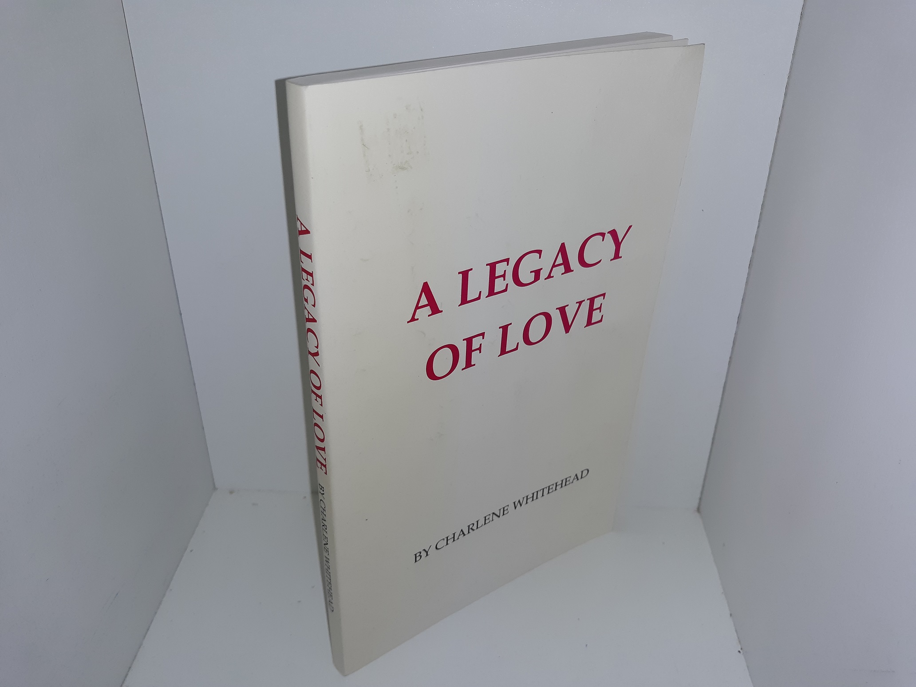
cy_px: 344
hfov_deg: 63.4
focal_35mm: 28
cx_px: 458
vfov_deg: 49.7
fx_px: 741
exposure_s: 1/316
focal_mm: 3.7
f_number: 1.7
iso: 40
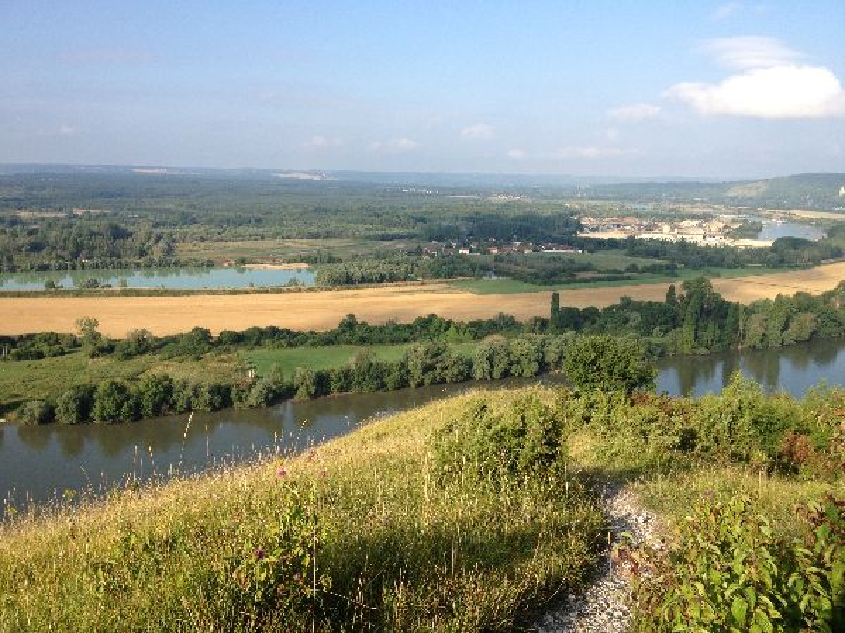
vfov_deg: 40.7
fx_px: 854
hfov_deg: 52.6
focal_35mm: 35
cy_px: 316
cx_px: 422
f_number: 2.4
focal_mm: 4.28
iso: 50
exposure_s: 1/968
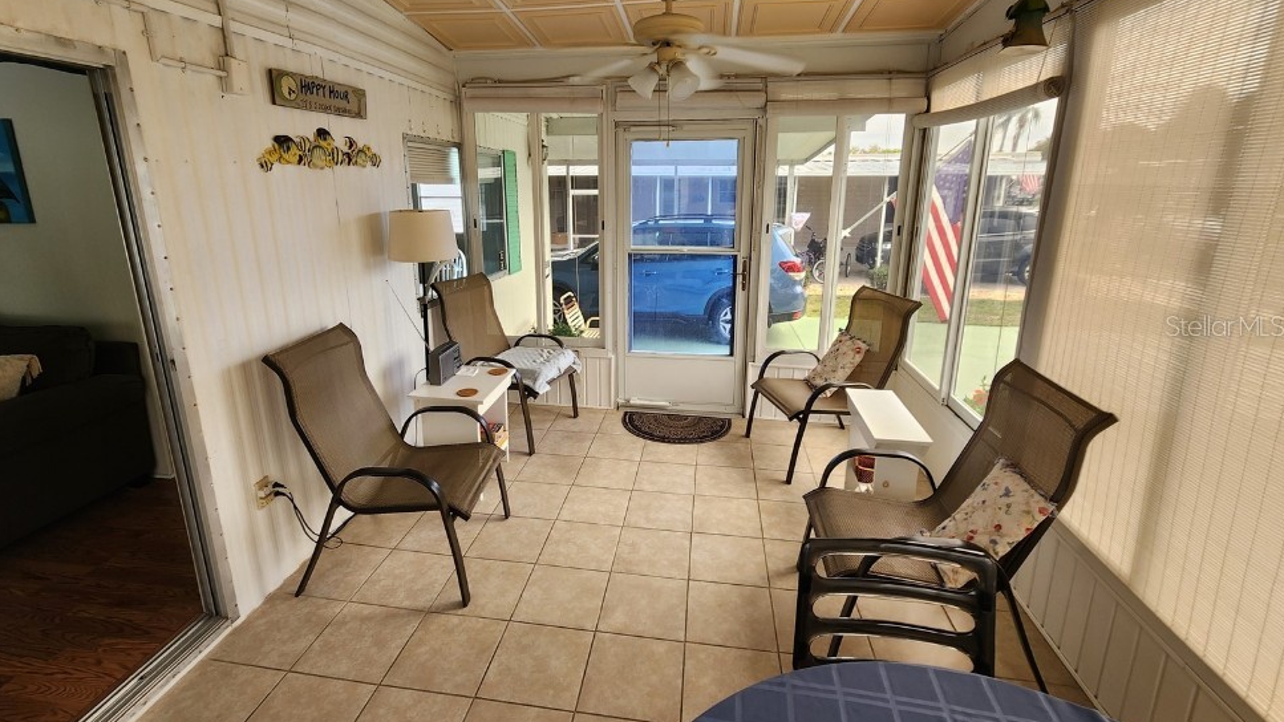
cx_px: 611
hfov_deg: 102.9
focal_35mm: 15
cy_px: 325
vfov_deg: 70.4
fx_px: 511
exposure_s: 1/60
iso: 64
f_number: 2.2
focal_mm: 2.2
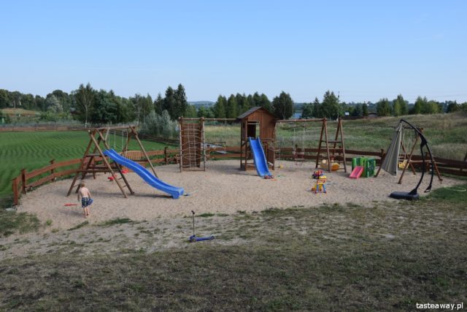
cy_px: 156
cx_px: 234
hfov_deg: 53.1
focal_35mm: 36
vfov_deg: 36.9
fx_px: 467
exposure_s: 1/320
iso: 200
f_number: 9
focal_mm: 24
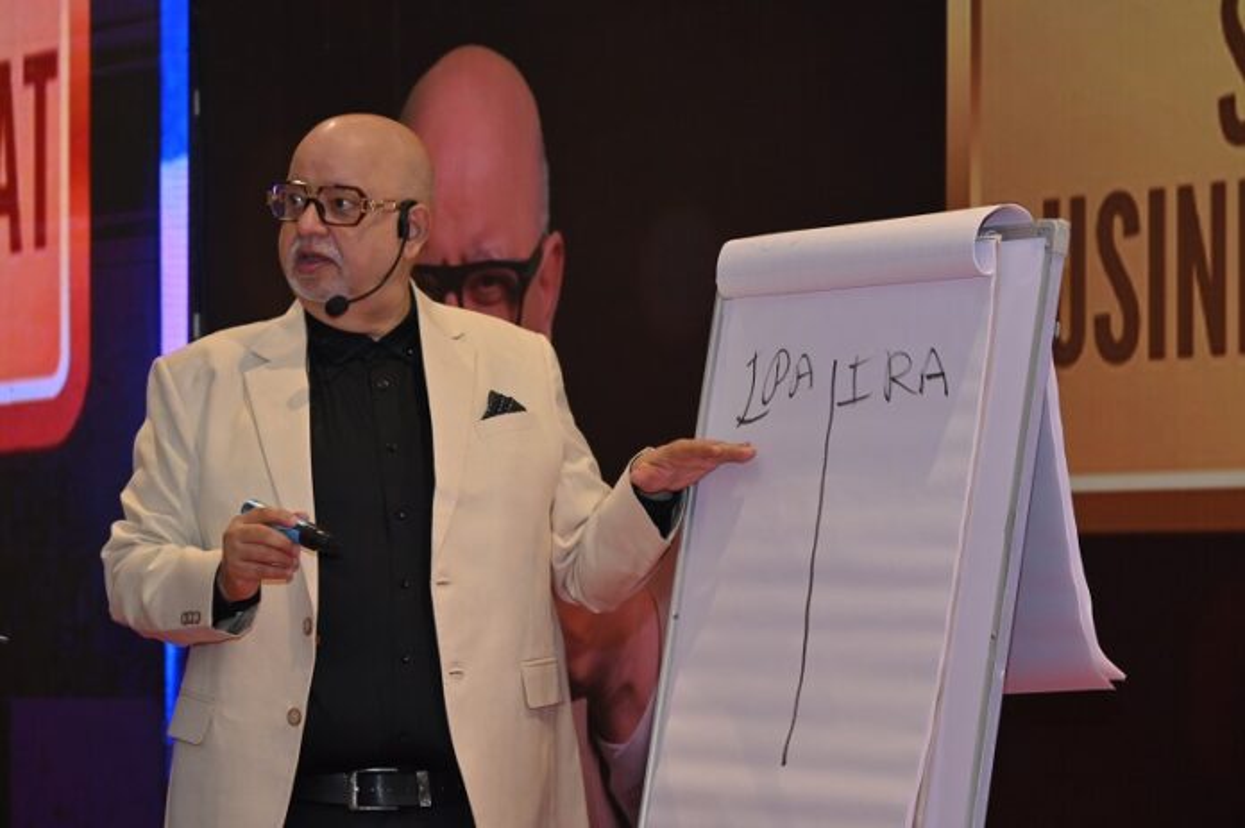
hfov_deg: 18.6
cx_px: 622
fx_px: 3801
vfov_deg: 12.4
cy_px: 414
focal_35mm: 110
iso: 1600
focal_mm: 110
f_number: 7.1
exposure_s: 1/125
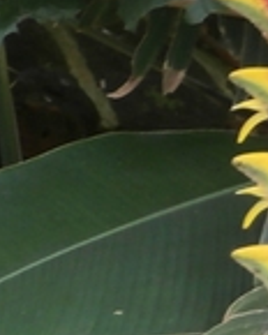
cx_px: 453
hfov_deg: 2.3
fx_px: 6643
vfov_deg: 2.9
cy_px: 169
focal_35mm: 670
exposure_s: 1/50
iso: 200
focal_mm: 29.39
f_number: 5.8
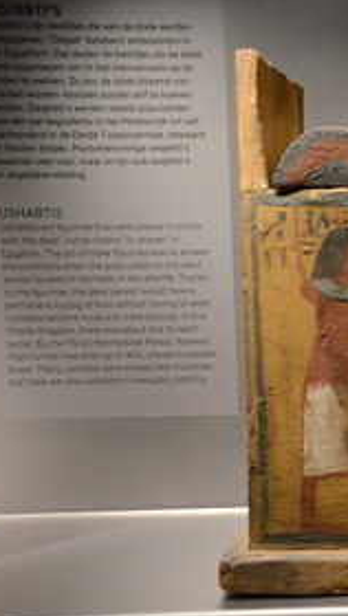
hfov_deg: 17.7
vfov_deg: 32.8
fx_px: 1047
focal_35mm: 64
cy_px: 311
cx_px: 454
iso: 2500
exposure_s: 1/25
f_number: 3.8
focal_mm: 26
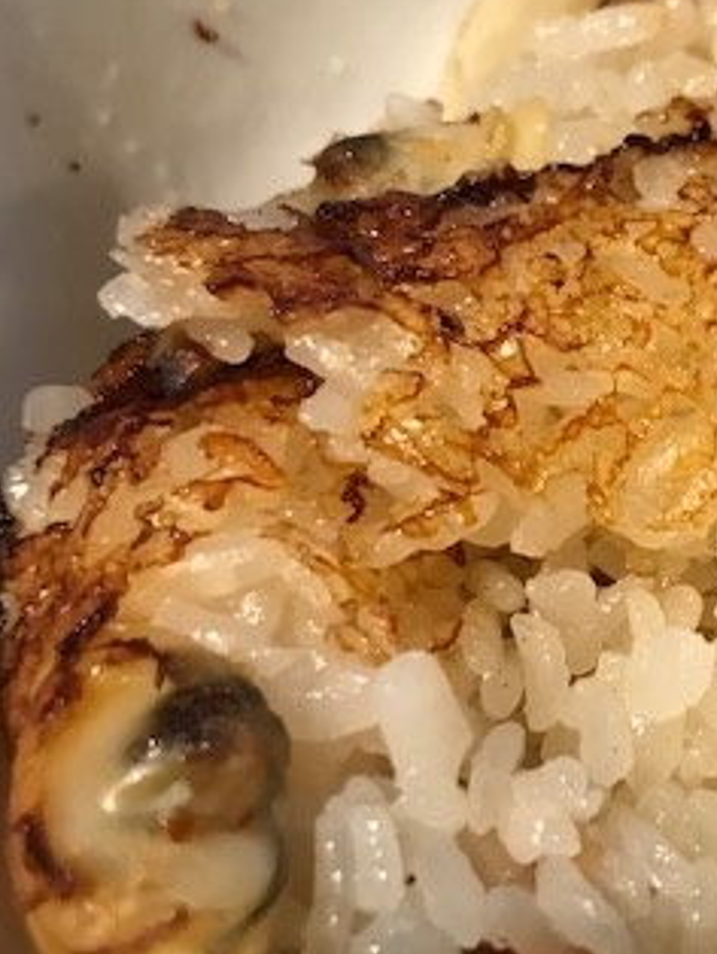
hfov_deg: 24.7
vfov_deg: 33.7
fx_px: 1572
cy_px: 419
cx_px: 681
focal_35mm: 57
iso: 64
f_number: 1.8
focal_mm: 3.99
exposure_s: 1/15
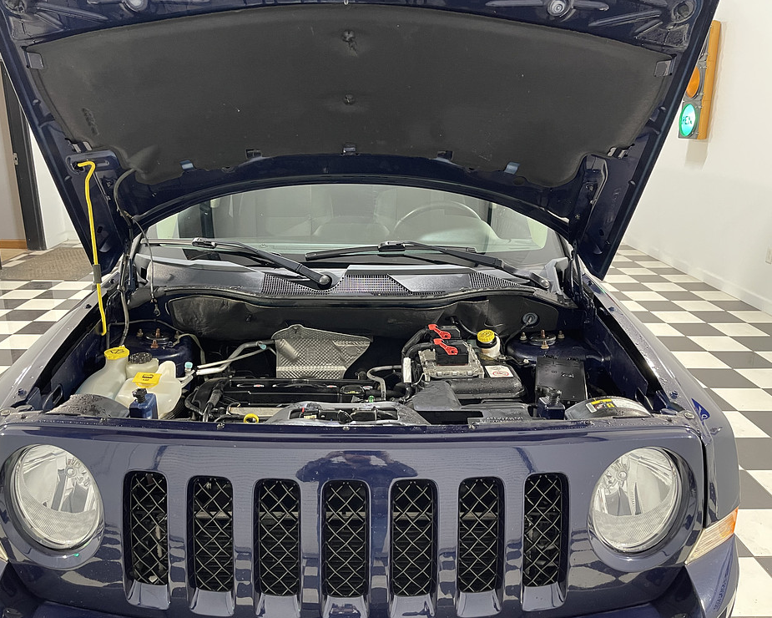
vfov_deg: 53.2
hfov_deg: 64.0
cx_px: 351
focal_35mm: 27
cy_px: 305
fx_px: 617
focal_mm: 5.1
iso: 320
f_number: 1.6
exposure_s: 1/60
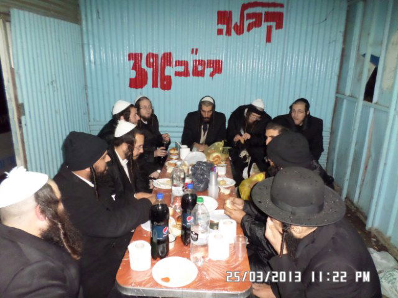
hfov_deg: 69.4
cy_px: 149
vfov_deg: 54.9
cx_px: 199
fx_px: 287
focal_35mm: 25
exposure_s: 1/30
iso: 400
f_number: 2.5
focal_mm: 4.5
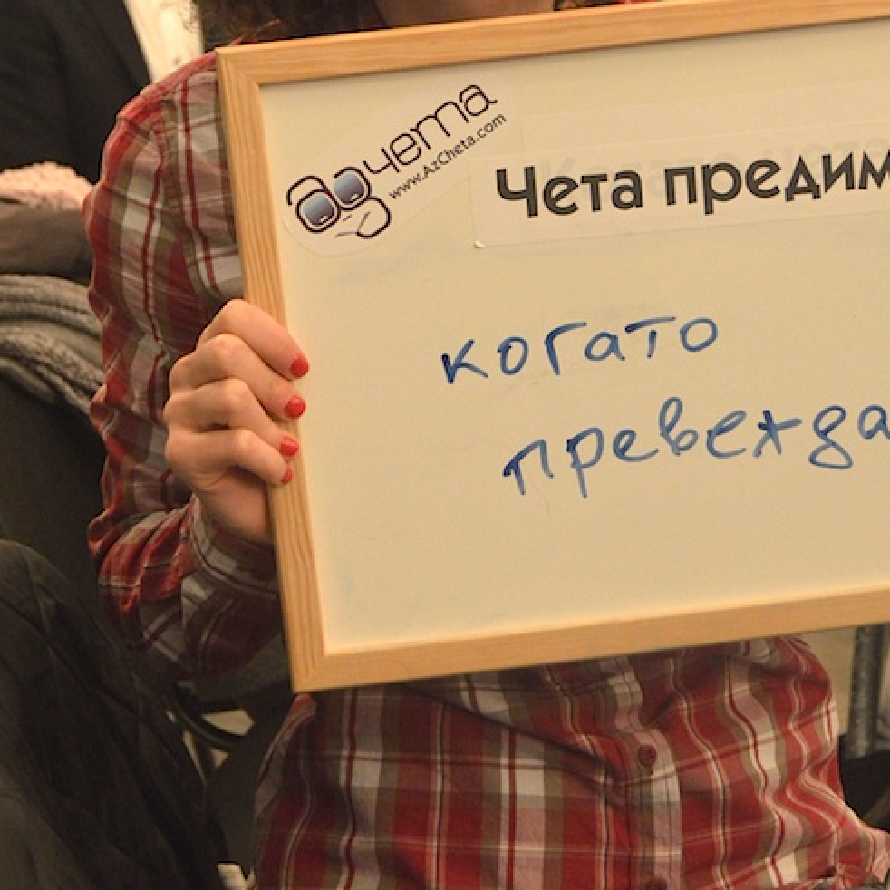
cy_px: 170
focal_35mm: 83
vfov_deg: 20.6
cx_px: 572
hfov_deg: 20.8
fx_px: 2414
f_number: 4.5
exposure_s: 1/60
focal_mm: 32
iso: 2200
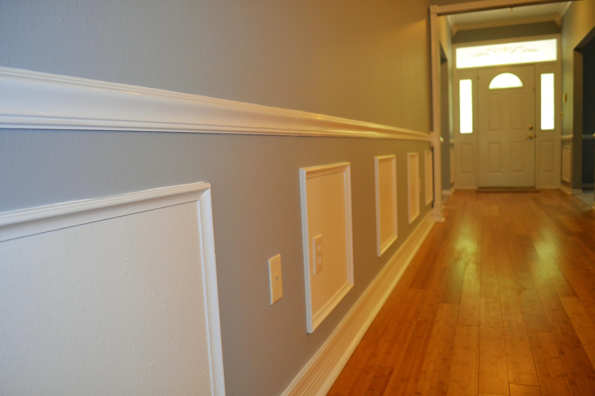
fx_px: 446
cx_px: 298
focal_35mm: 27
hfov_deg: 67.4
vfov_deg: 47.9
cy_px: 198
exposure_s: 1/60
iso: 800
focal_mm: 18
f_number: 3.5
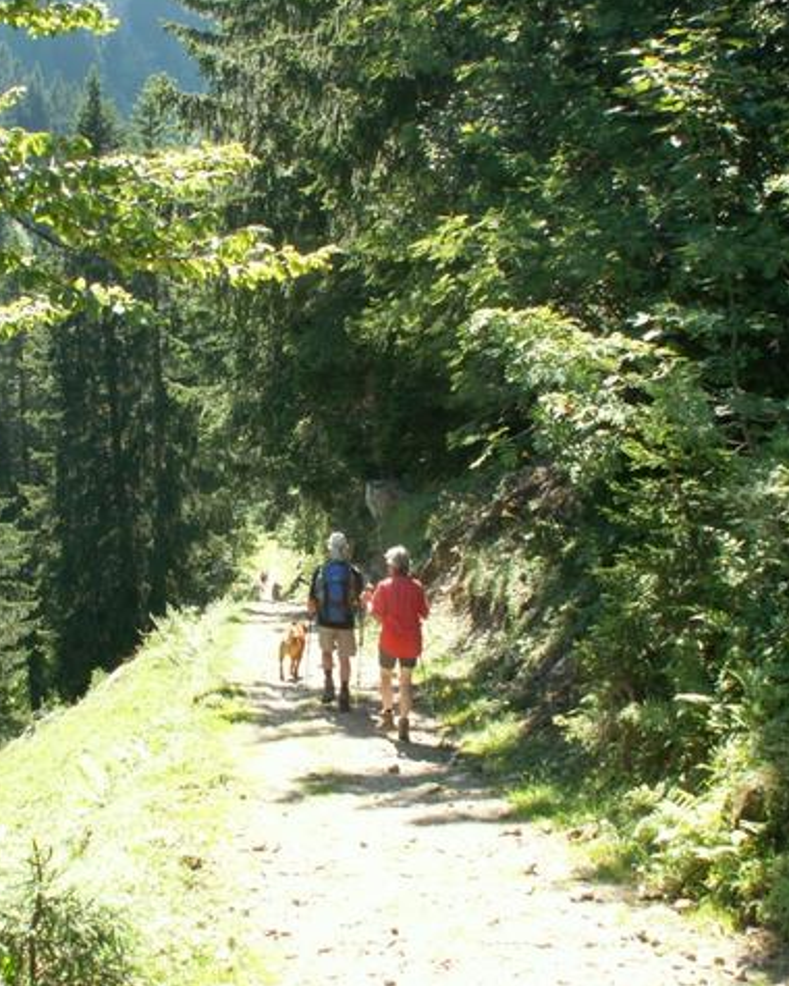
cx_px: 233
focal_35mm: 46
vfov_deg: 40.3
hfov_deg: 32.3
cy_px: 492
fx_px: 1343
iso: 50
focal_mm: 5.86
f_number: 5.6
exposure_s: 1/30
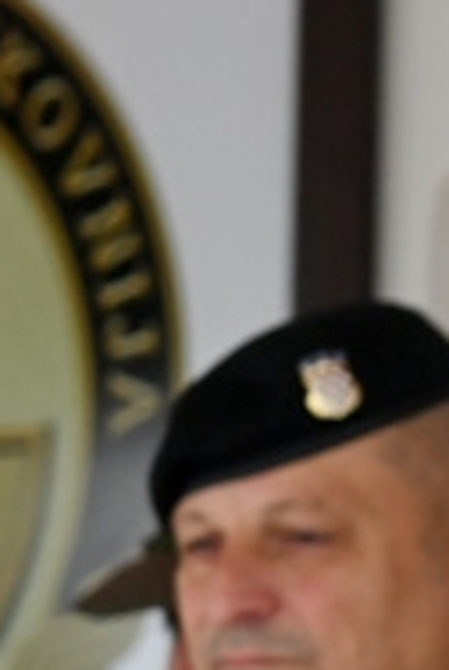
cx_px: -1204
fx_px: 13774
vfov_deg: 2.8
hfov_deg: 1.8
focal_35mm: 739
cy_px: 959
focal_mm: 116
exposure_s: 1/160
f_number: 5
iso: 400
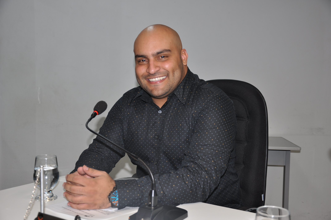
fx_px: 413
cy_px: 110
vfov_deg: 29.8
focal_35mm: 45
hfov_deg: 43.7
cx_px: 166
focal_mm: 30
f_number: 4.2
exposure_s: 1/60
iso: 200
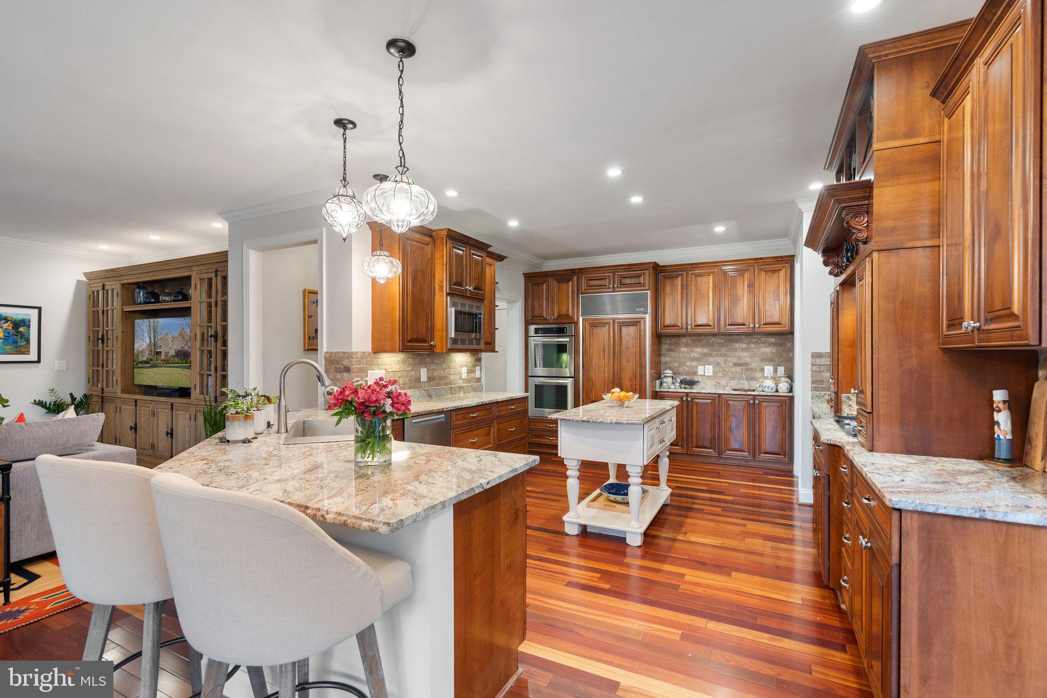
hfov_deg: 96.7
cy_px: 349
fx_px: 465
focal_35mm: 16
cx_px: 524
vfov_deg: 73.7
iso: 500
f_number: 8
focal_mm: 16
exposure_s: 1/2.5
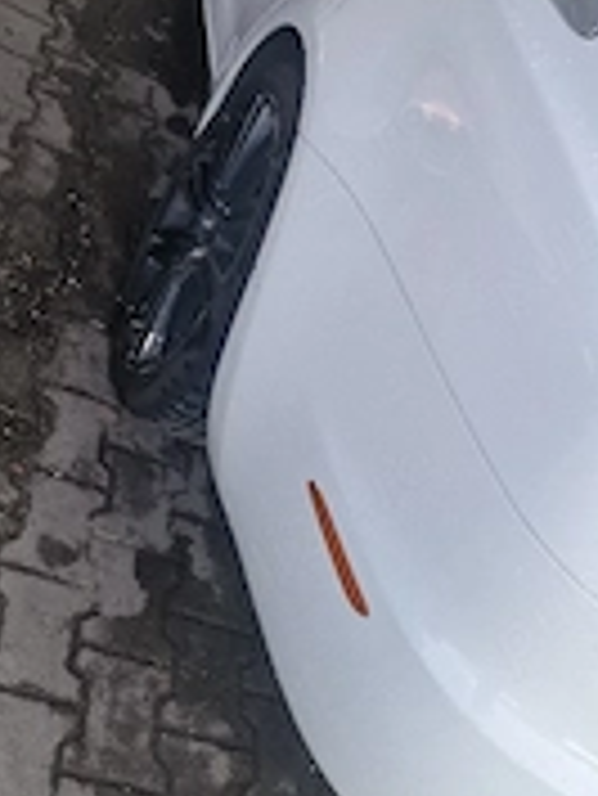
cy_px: 256
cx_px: 378
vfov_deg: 36.4
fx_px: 1196
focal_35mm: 52
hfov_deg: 28.0
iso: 50
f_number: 1.8
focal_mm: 6.4
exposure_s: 1/182
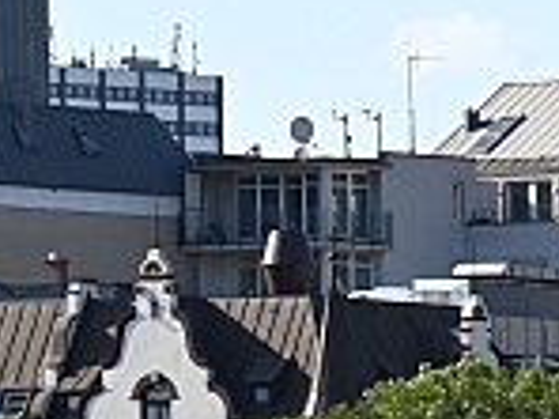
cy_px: 636
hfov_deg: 3.2
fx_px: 9899
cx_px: 1658
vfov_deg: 2.4
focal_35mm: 613
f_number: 5
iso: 100
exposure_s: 1/400
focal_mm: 92
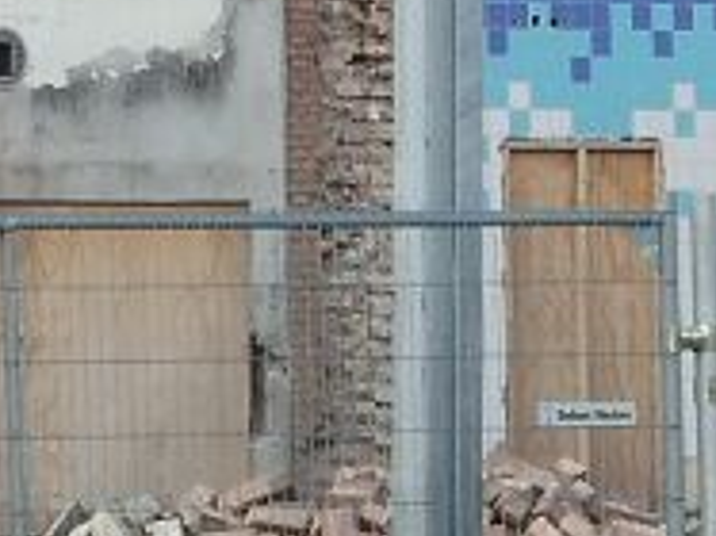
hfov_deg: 3.0
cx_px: -130
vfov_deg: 2.2
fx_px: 13829
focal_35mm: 669
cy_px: -674
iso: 100
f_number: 6.3
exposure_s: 1/100
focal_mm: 21.8
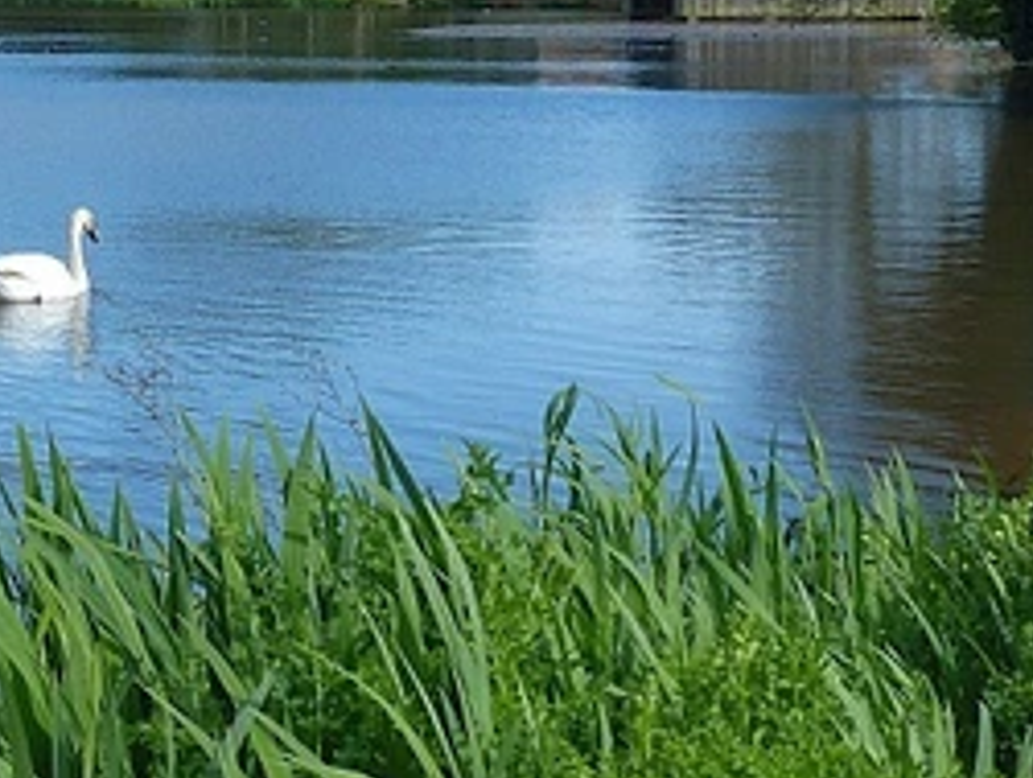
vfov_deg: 17.4
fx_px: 2510
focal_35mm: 84
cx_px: 420
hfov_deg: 23.2
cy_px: 123
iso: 100
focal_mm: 7.8
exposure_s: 1/640
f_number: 4
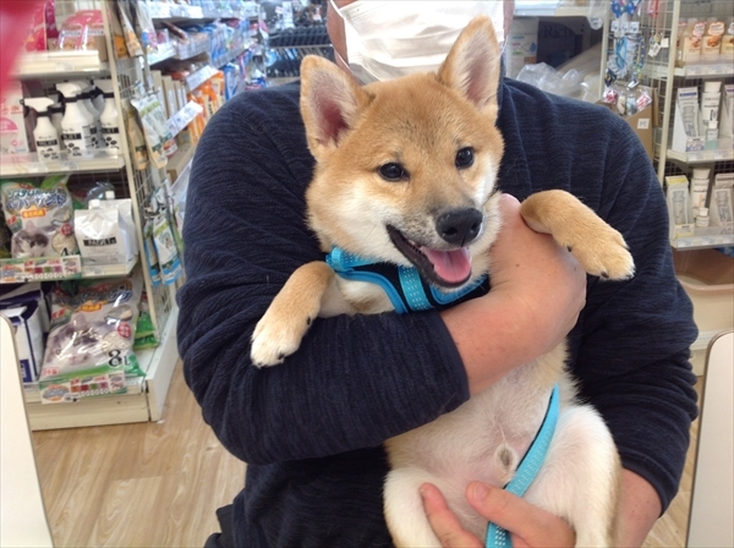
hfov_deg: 52.7
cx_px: 367
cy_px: 274
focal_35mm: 35
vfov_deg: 40.6
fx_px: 741
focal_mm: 4.28
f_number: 2.4
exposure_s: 1/24
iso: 50
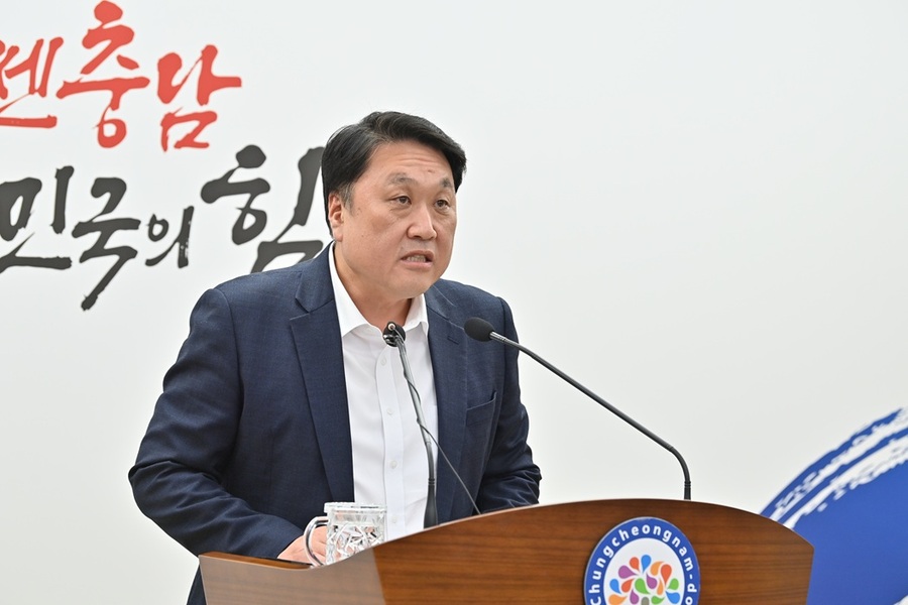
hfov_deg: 15.8
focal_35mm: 130
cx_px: 454
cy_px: 302
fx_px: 3279
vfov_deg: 10.5
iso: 800
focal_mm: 130
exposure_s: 1/250
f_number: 5
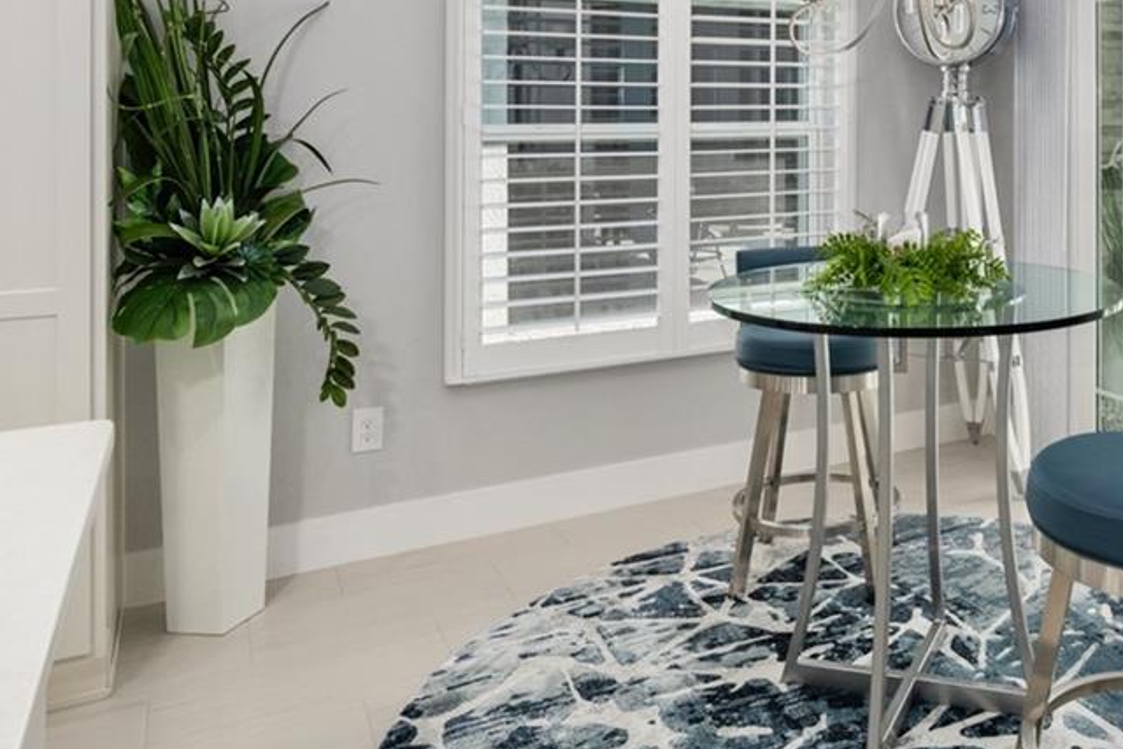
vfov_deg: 36.2
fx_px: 1092
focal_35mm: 35
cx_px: 911
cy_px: 119
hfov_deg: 50.8
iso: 320
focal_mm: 14
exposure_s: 1/30
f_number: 8
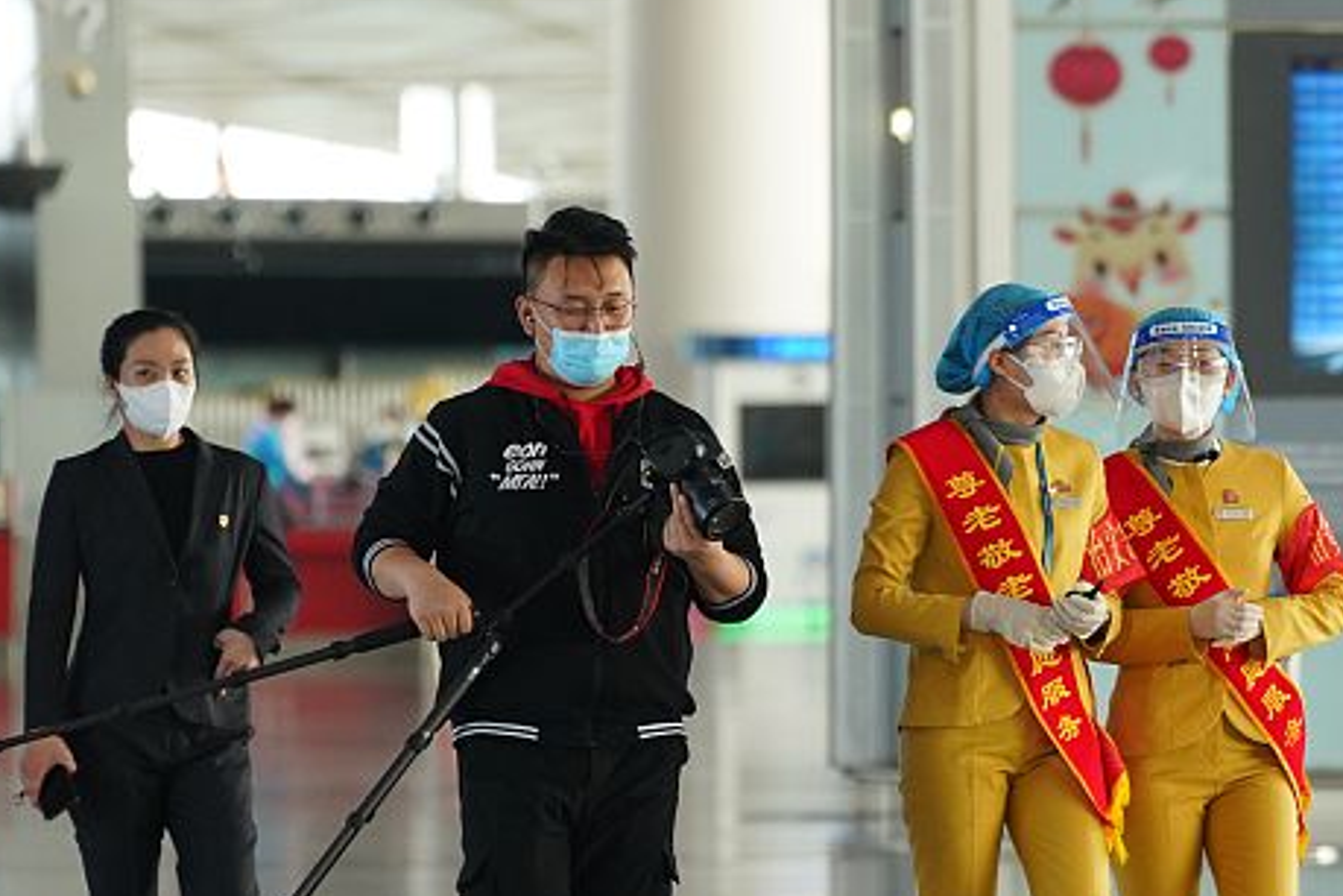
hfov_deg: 4.4
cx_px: 1293
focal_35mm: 471
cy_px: 562
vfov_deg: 2.9
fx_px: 17570
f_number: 3.2
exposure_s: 1/160
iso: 1250
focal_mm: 180
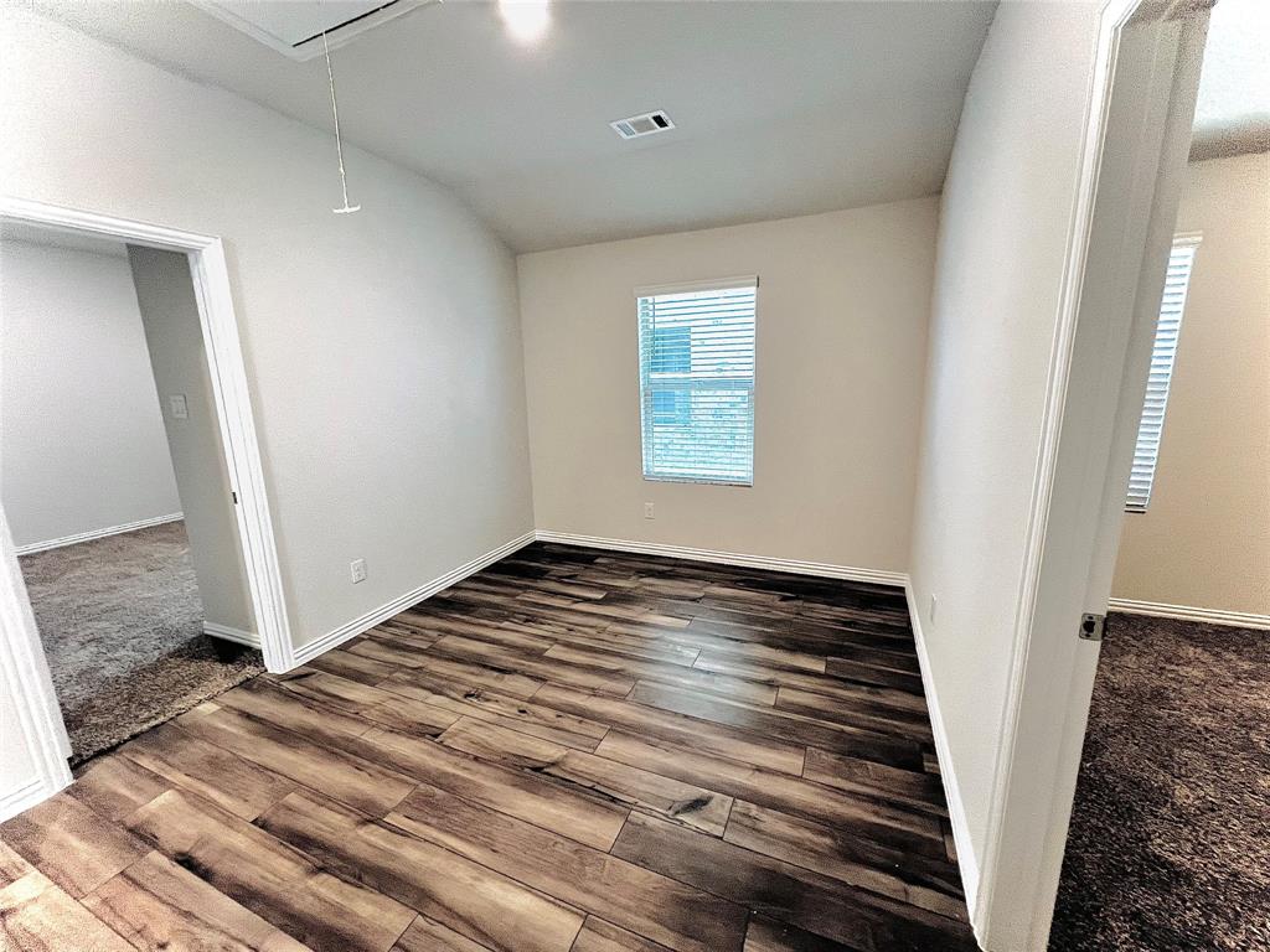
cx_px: 635
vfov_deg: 89.9
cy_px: 476
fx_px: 477
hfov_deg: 106.2
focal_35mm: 13
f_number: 1.8
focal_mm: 1.57
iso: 200
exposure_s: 1/60
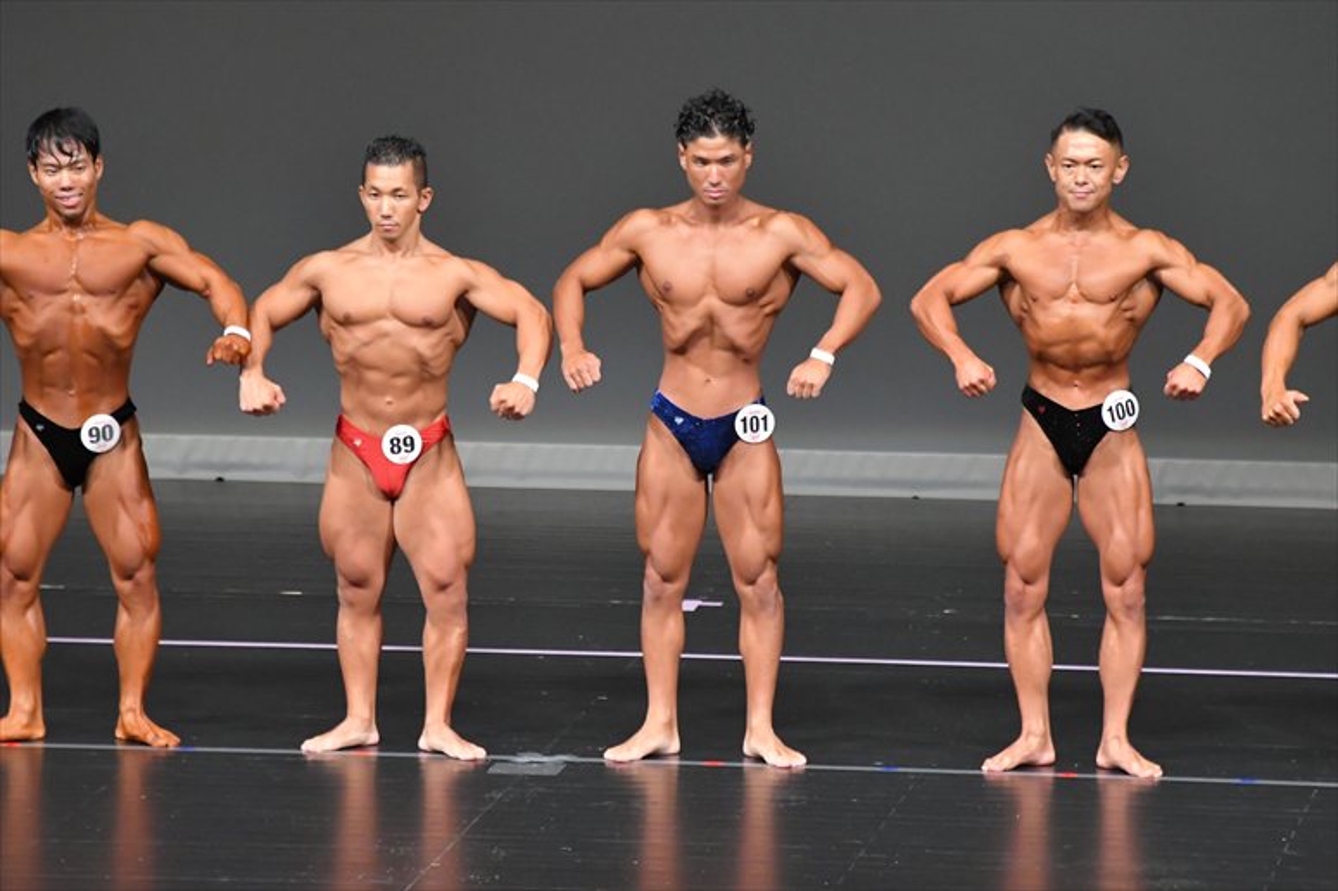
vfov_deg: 4.4
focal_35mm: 315
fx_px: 11702
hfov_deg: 6.5
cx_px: 669
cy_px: 446
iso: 5000
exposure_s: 1/400
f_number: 5.6
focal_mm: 210
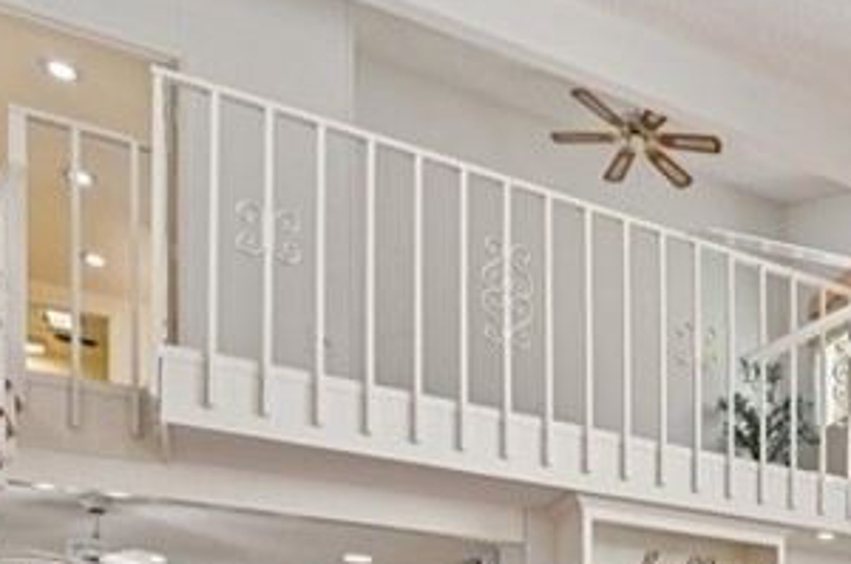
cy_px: 799
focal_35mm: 41
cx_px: 916
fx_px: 968
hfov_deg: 39.6
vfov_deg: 25.9
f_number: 8
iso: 250
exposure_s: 1/25
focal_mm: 12
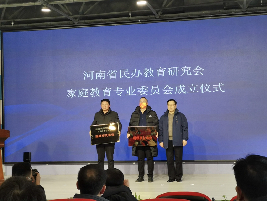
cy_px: 100
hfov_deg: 29.8
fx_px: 502
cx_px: 134
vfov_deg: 22.6
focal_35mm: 65
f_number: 2.4
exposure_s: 1/50
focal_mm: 4.95
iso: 100
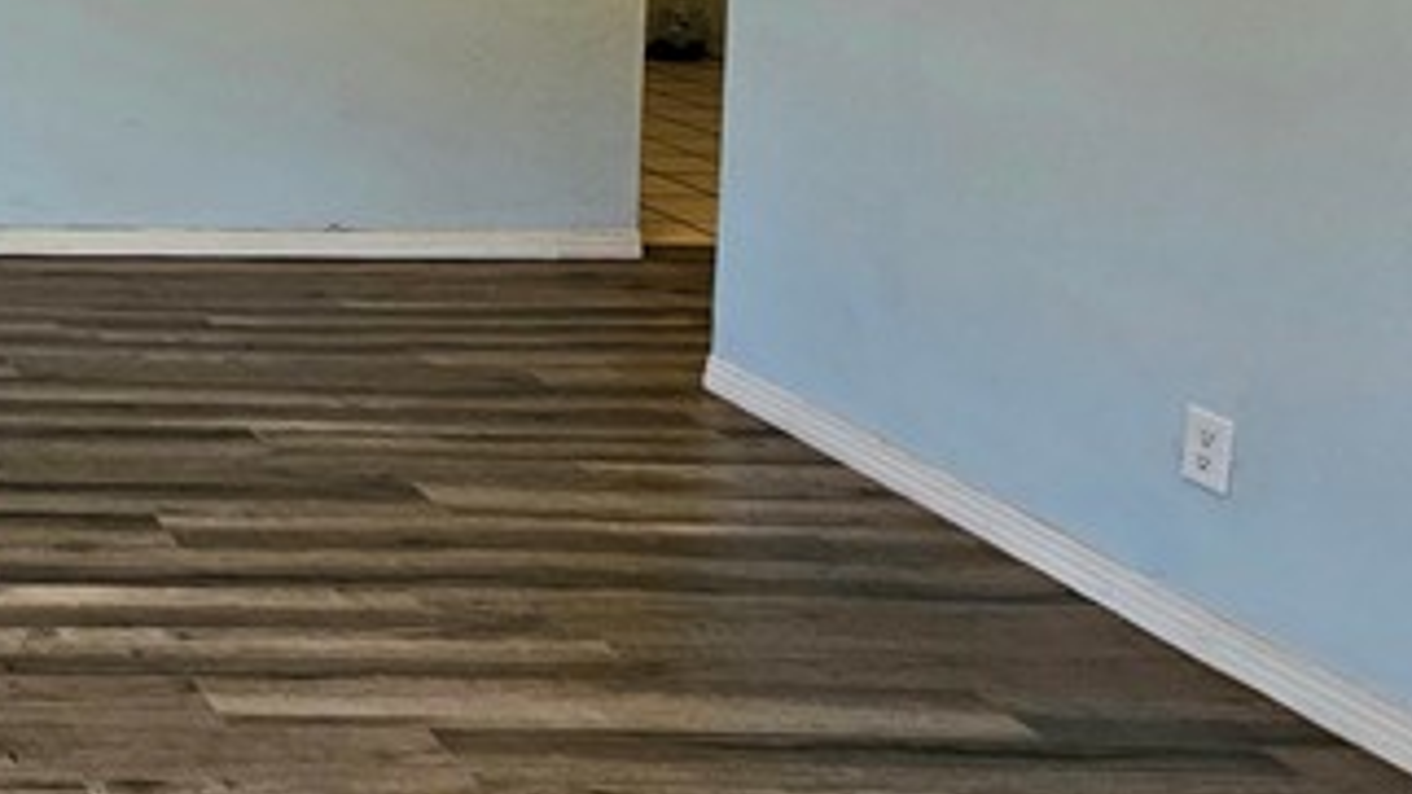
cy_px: -149
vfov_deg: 24.2
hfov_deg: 31.2
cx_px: -553
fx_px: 1685
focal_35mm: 45
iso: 125
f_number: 2.2
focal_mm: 2.2
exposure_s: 1/60.2
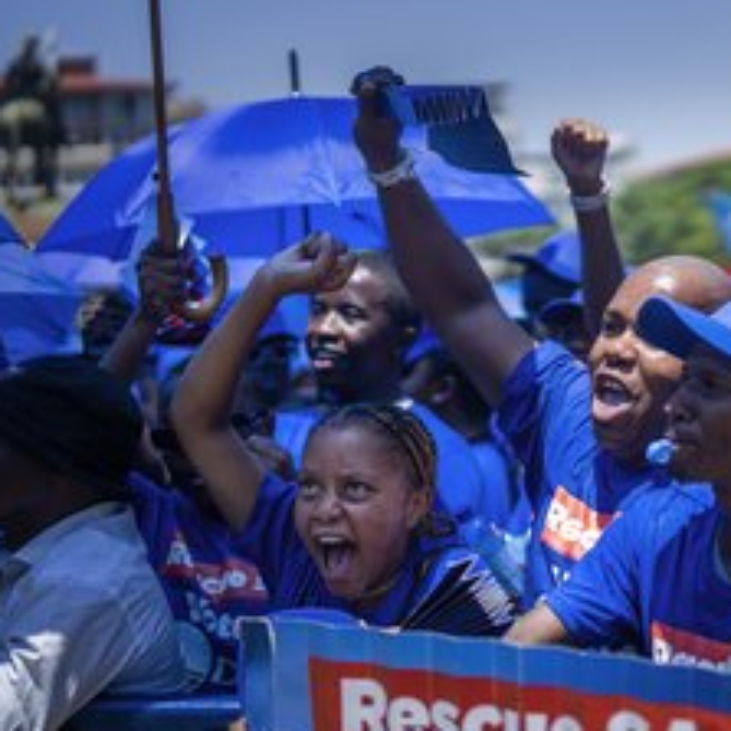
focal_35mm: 79
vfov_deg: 21.9
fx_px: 1887
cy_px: 361
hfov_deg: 21.4
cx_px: 672
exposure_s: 1/6400
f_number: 1.4
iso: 100
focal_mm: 50
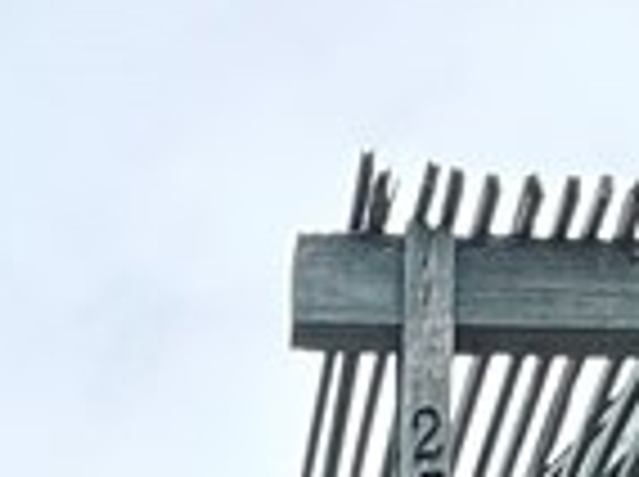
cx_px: 122
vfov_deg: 9.4
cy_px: 1629
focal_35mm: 101
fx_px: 1861
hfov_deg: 19.3
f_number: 2.2
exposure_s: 1/266
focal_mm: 2.22
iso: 64
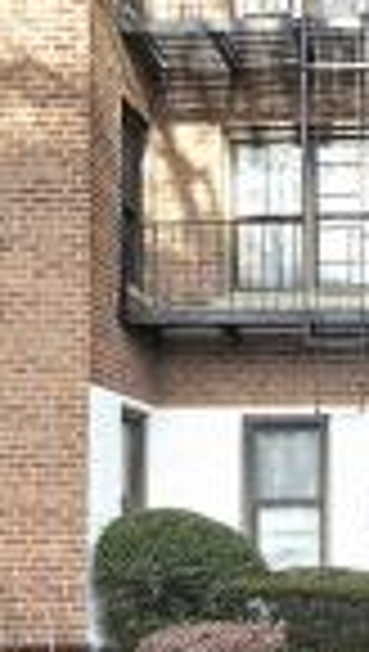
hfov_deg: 16.3
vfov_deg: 28.8
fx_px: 1247
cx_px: 423
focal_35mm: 72
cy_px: 495
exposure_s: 1/769
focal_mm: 5
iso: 50
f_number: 1.8
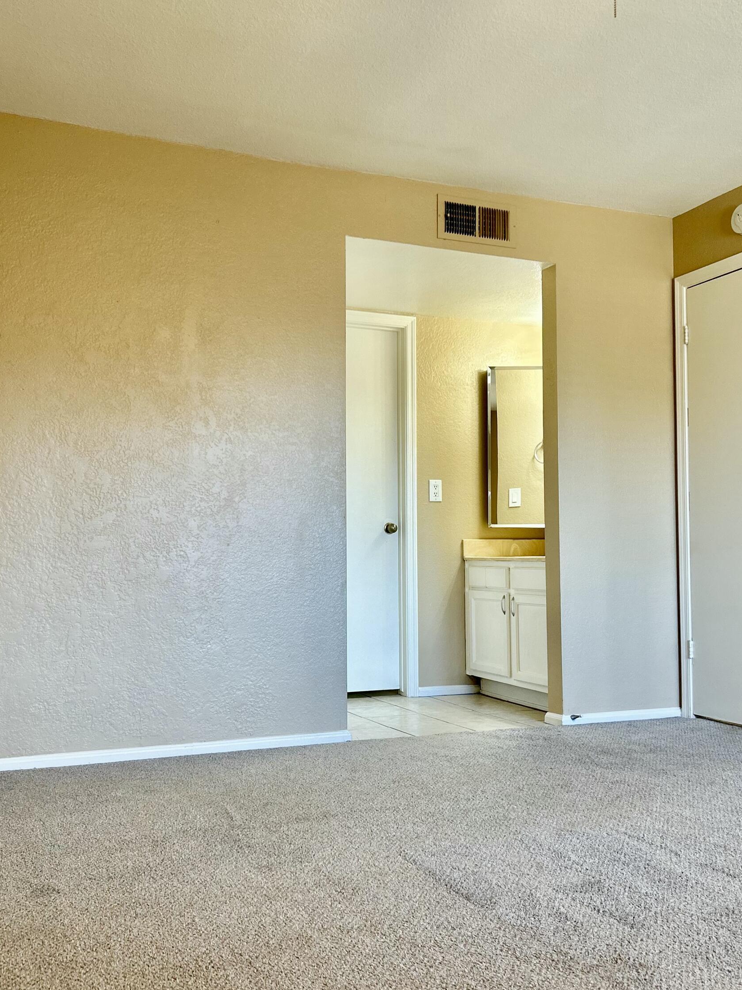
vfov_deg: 52.6
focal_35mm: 35
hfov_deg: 40.7
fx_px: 1001
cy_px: 498
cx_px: 373
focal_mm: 5.7
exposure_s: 1/120
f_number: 1.5
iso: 100
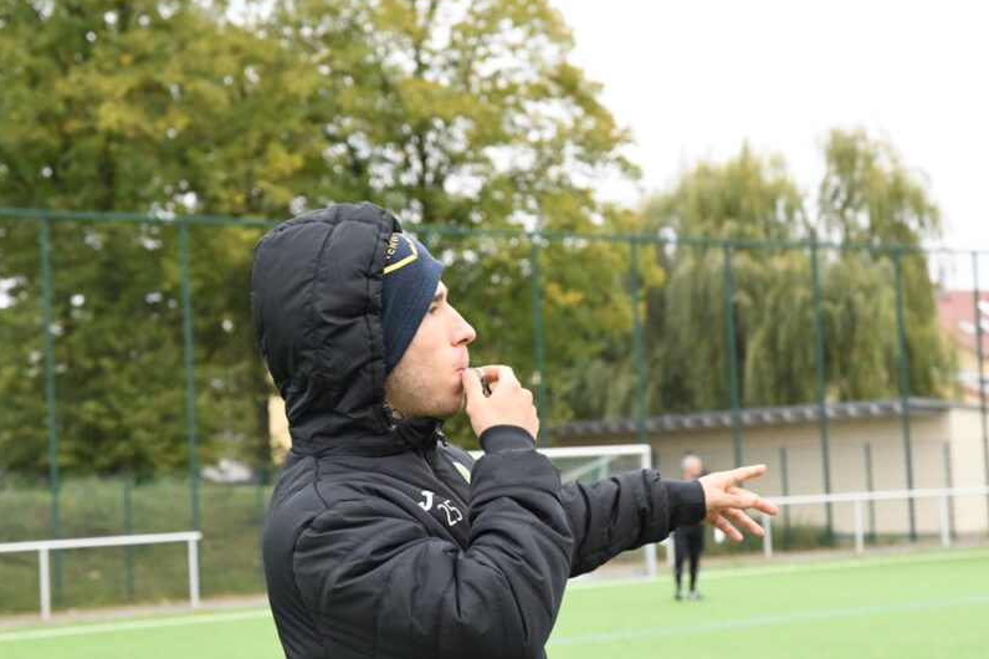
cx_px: 492
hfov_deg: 22.6
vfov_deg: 15.2
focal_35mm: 90
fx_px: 2471
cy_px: 374
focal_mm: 70
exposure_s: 1/2000
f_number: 5.6
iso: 6400
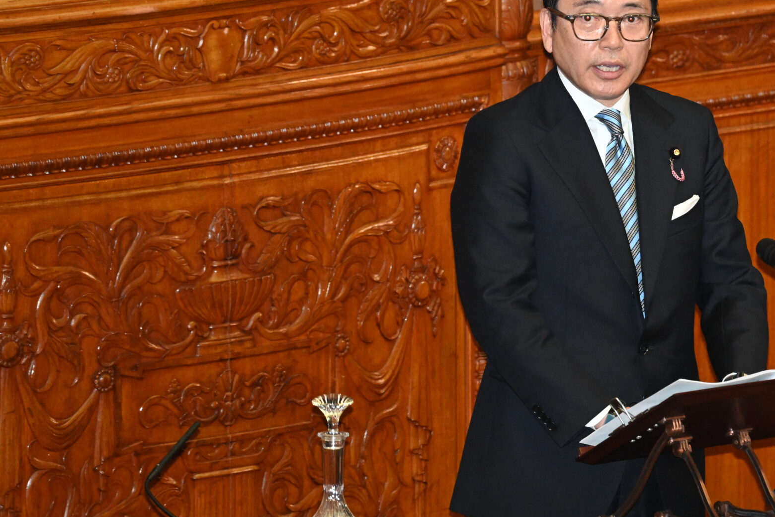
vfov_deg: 2.1
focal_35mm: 657
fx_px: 14141
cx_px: 564
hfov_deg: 3.1
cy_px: 219
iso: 5000
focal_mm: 400
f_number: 6.3
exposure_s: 1/200
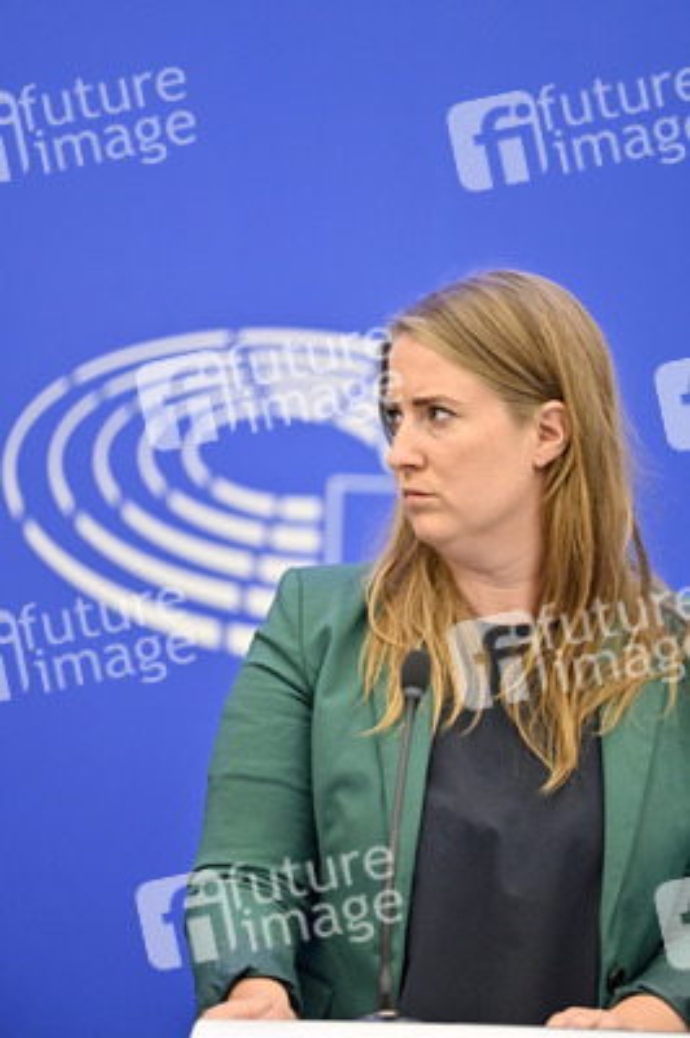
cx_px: 345
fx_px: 5760
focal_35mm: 200
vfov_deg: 10.3
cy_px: 519
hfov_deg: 6.9
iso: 2500
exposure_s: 1/320
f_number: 2.8
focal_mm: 200
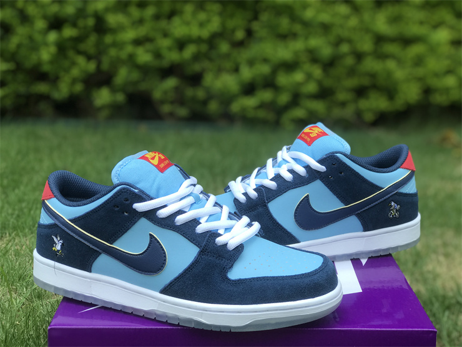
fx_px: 761
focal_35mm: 57
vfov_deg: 25.7
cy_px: 174
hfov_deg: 33.8
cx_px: 231
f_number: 2.8
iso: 20
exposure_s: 1/176
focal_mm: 6.6
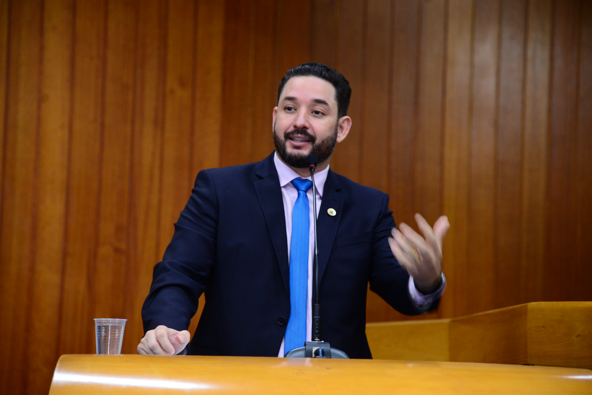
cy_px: 198
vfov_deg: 13.1
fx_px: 1727
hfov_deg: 19.4
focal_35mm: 105
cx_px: 296
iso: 1600
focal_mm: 105
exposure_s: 1/60
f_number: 4
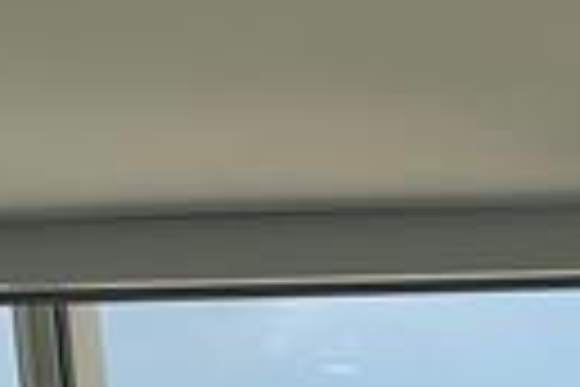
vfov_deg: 7.5
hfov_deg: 11.1
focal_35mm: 155
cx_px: 1412
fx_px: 2497
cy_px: 1264
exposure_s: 1/2732
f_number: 1.78
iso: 80
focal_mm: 6.86
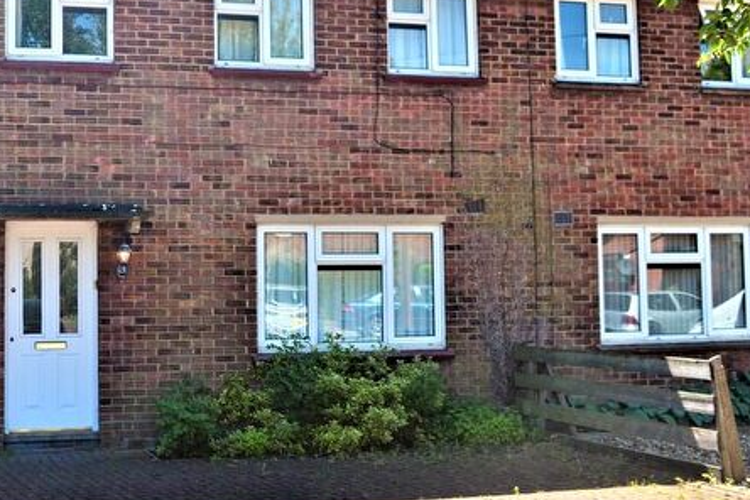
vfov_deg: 25.9
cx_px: 179
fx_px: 1083
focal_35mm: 52
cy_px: 180
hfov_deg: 37.2
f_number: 6.3
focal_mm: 22
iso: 100
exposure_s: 1/160
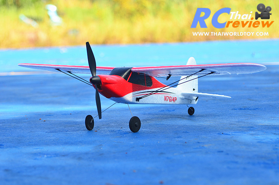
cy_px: 92
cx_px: 140
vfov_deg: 11.4
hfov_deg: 17.1
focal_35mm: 120
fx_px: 928
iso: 100
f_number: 5.6
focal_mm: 80
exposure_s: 1/125
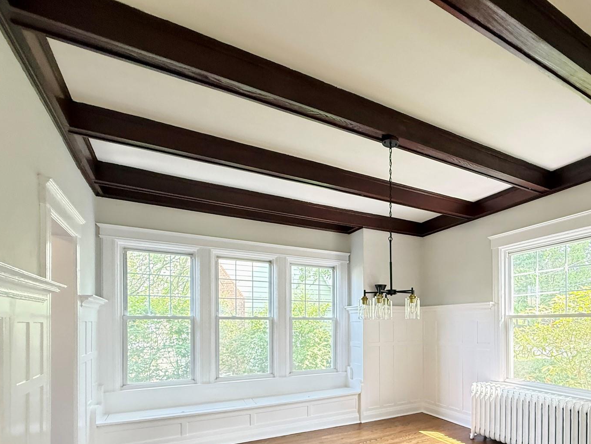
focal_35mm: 21
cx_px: 410
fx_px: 359
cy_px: 324
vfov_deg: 60.5
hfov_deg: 75.6
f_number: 2.2
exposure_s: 1/79
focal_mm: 2.22
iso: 400
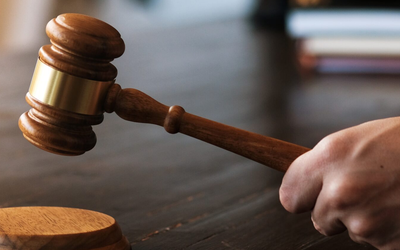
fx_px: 1896
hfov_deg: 12.0
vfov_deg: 7.5
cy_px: 173
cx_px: 243
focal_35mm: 174
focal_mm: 60
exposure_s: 1/125
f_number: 2.8
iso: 500
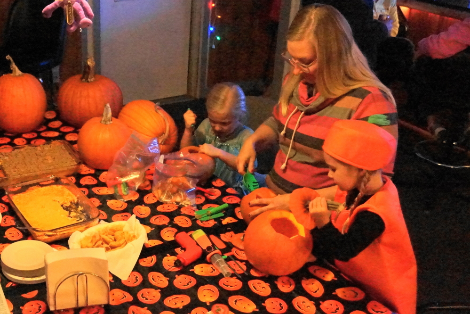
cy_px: 157
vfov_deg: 36.9
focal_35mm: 36
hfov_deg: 53.1
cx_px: 235
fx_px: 470
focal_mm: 24
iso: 10000
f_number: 4
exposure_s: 1/60
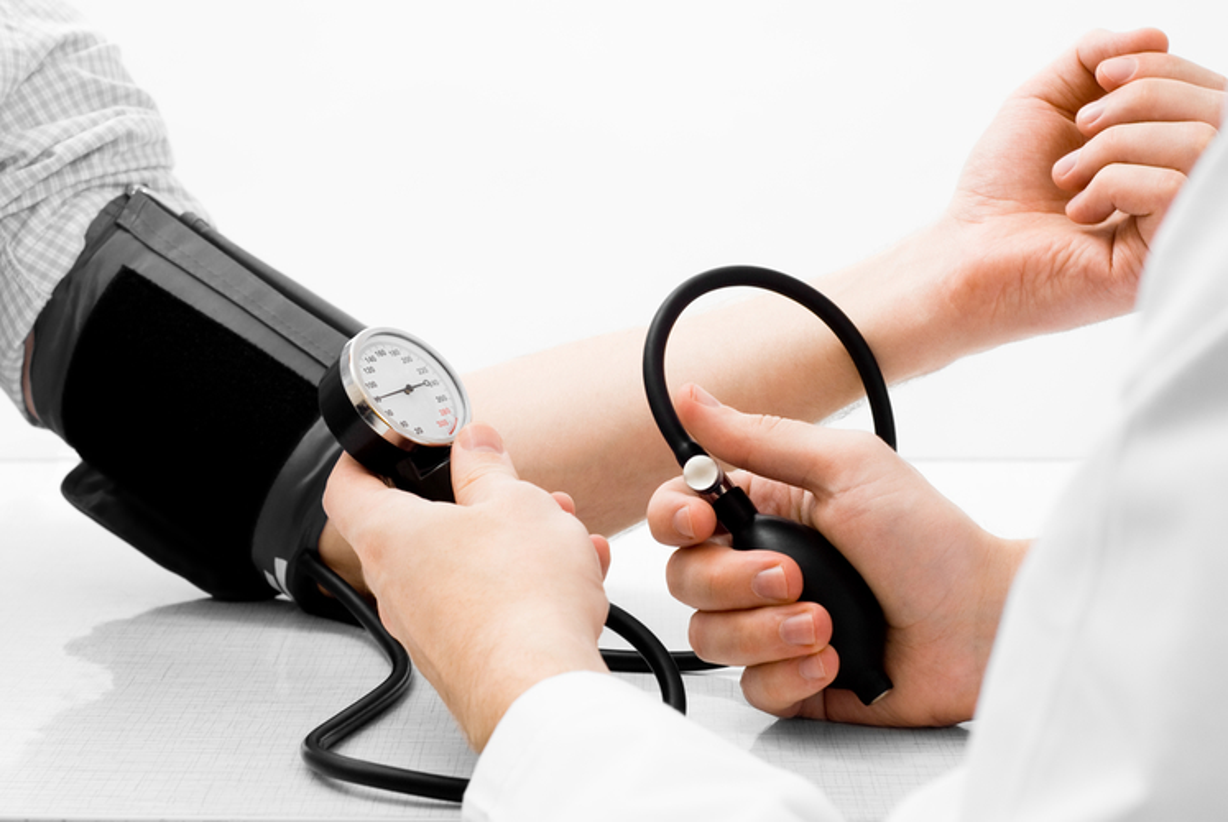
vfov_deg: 18.2
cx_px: 614
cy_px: 411
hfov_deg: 27.0
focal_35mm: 75
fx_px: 2561
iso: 160
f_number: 8
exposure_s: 1/125
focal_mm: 50
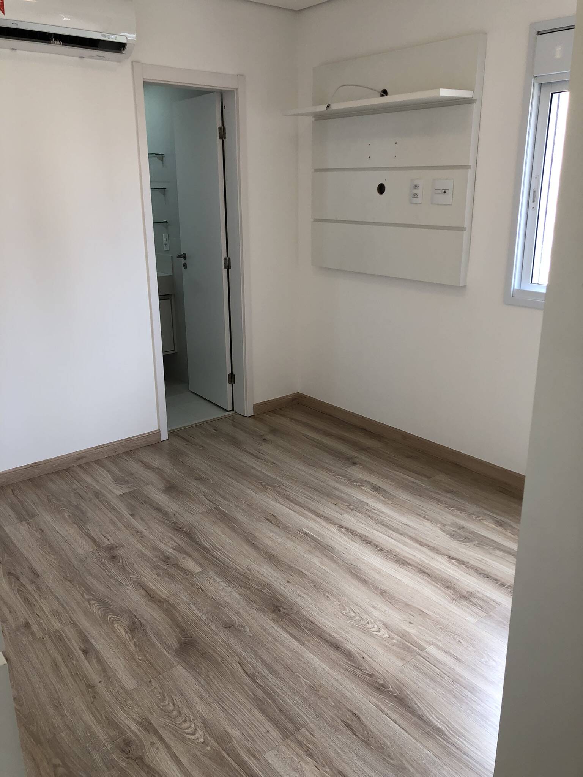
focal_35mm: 28
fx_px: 629
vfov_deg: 63.4
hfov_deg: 49.7
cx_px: 292
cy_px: 388
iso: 32
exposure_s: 1/120
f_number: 1.8
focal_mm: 4
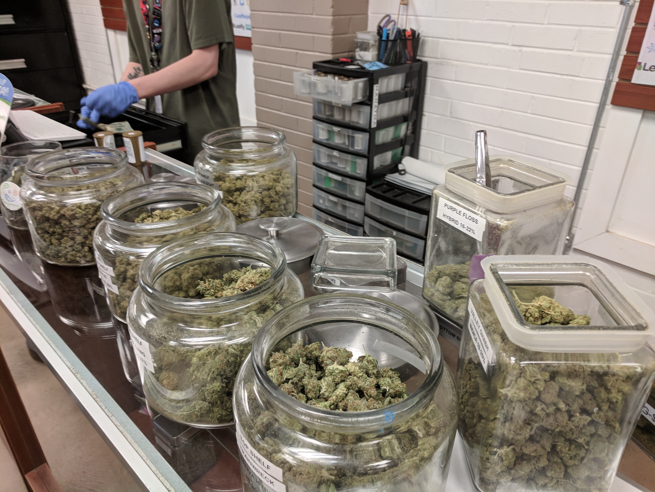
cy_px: 246
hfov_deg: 67.3
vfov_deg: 53.1
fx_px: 492
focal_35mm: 26
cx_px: 328
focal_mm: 4.67
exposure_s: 1/60
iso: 196
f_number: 2
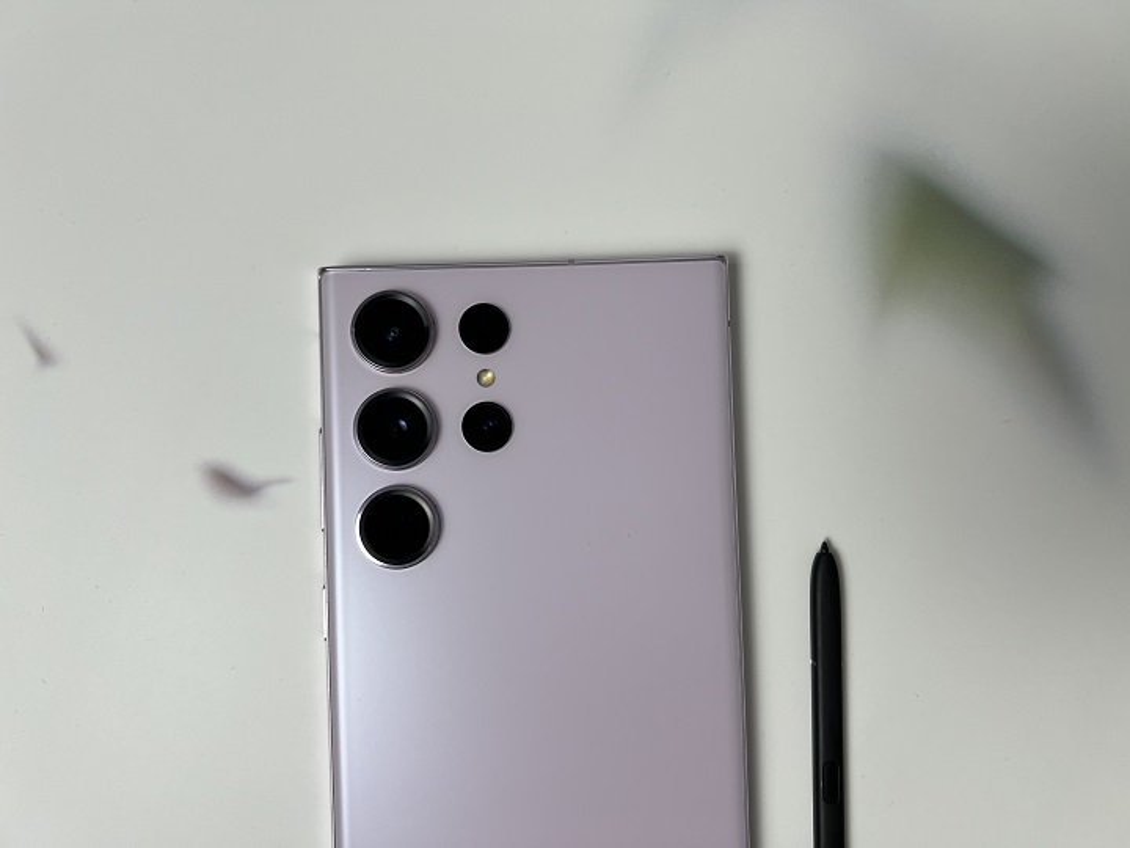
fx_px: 849
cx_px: 565
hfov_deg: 67.3
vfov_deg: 53.1
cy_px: 424
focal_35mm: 26
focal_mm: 5.7
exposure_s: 1/371
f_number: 1.5
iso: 50
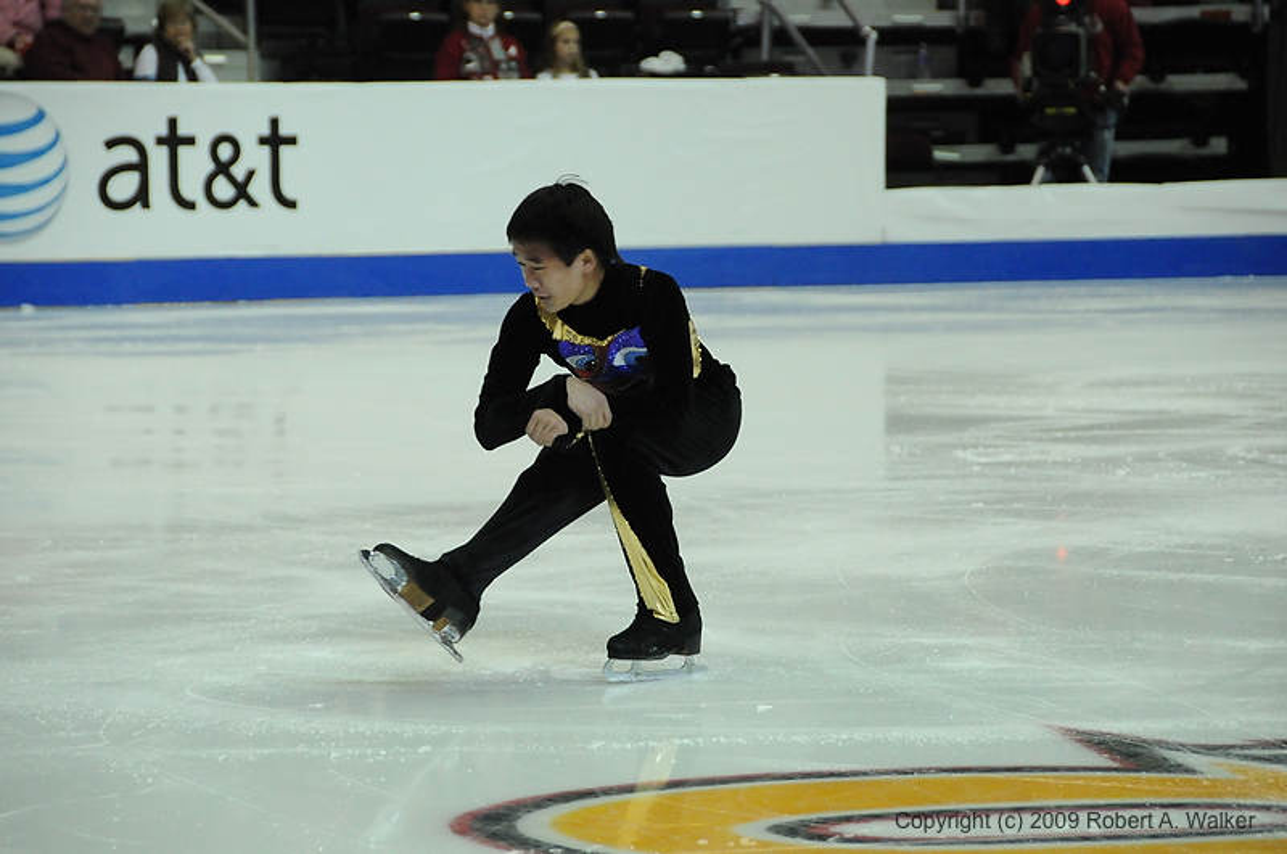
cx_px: 644
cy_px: 427
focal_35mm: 195
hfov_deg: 10.6
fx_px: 6961
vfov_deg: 7.0
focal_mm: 130
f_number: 5.6
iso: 3200
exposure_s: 1/1250
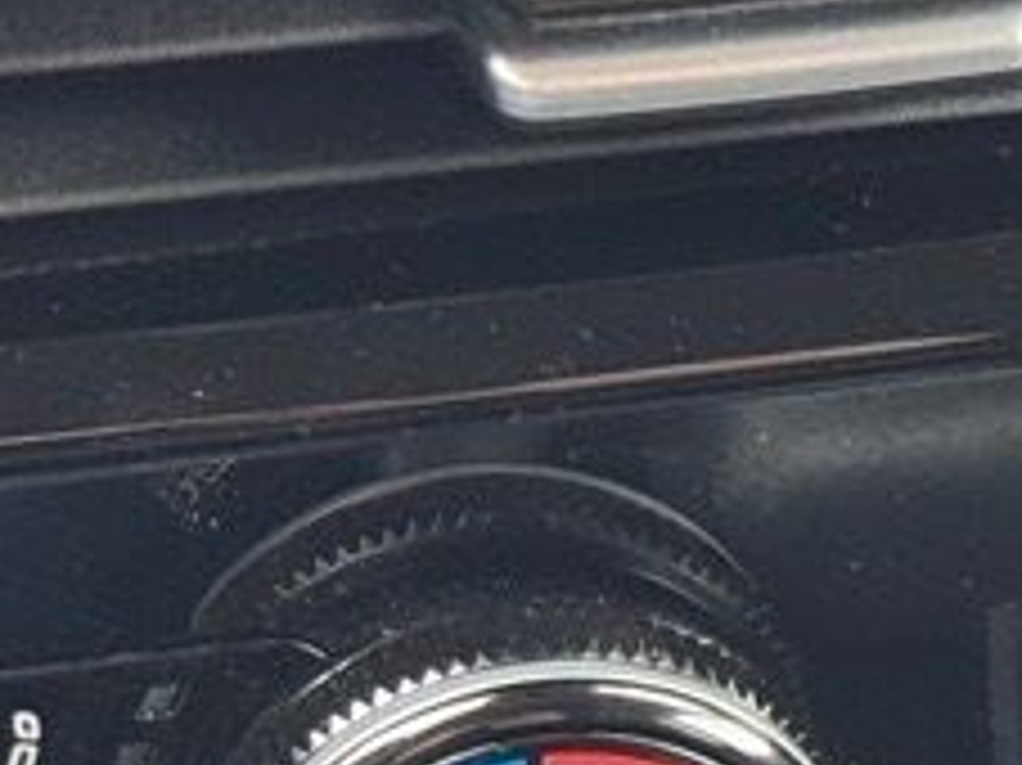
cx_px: 1859
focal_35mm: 217
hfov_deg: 8.7
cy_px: 891
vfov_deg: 6.8
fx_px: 6403
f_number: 1.78
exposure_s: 1/60
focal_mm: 6.76
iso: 200
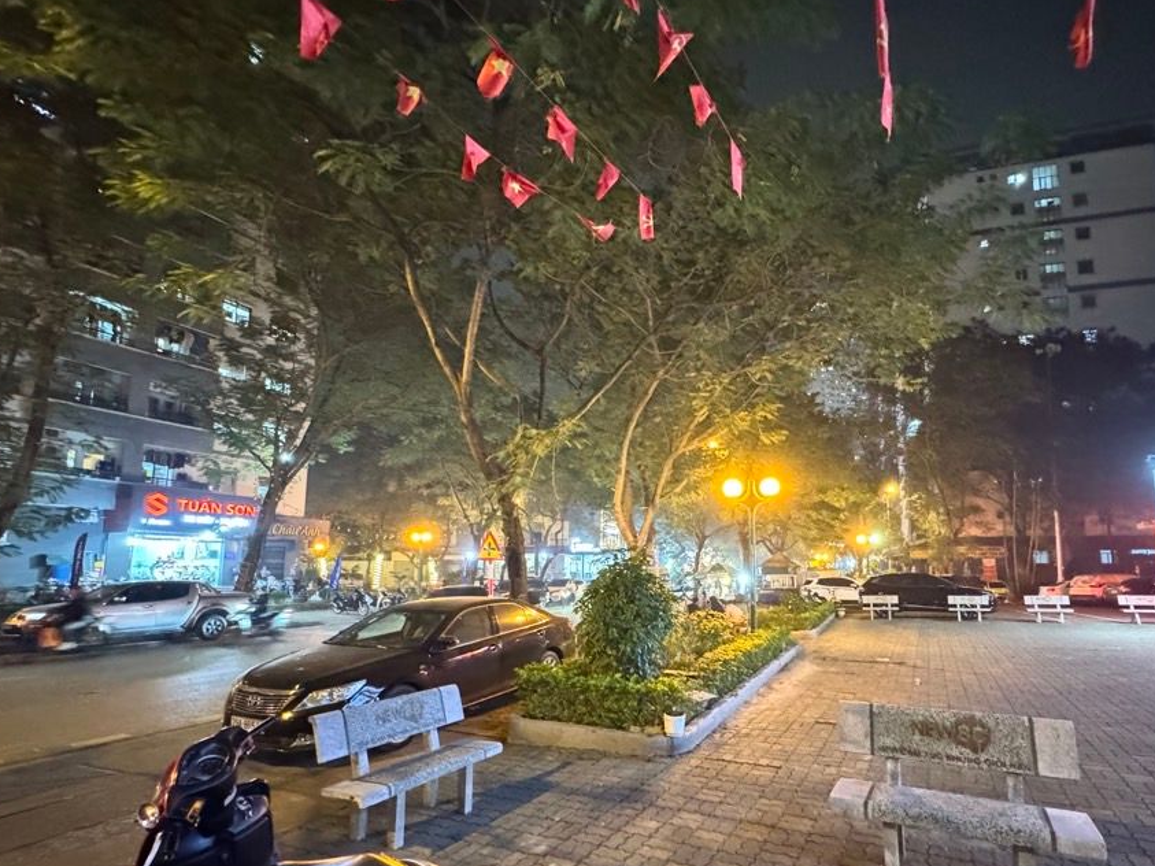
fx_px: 567
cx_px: 659
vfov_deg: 74.0
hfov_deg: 90.5
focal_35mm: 17
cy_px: 514
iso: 2000
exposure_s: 1/25
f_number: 2.2
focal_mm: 2.22
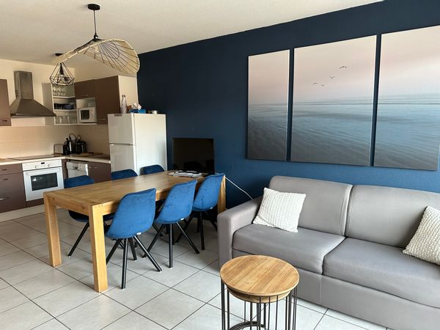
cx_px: 220
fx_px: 305
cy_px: 165
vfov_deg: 56.8
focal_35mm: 24
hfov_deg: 71.6
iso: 250
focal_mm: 6.86
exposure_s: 1/62
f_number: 1.78
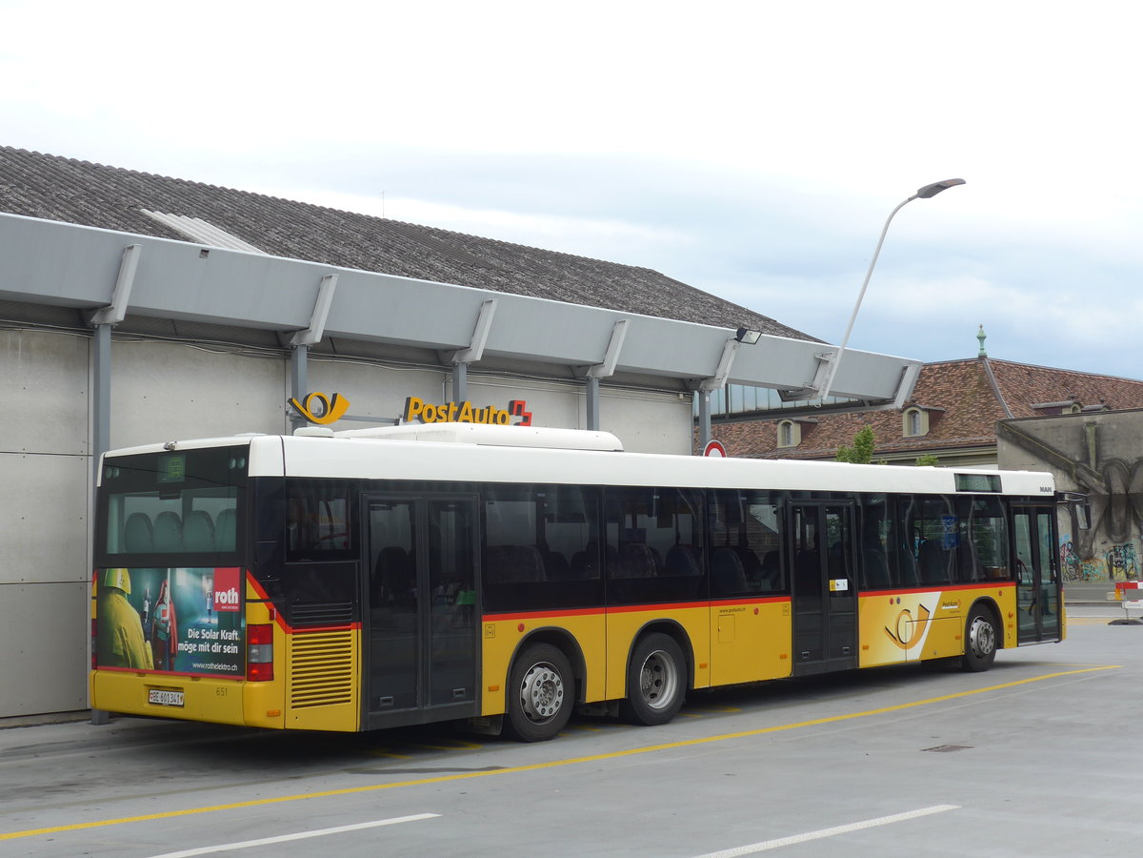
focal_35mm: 49
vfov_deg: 29.7
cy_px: 429
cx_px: 572
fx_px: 1618
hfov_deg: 38.9
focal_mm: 10.1
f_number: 3.2
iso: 80
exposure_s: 1/250
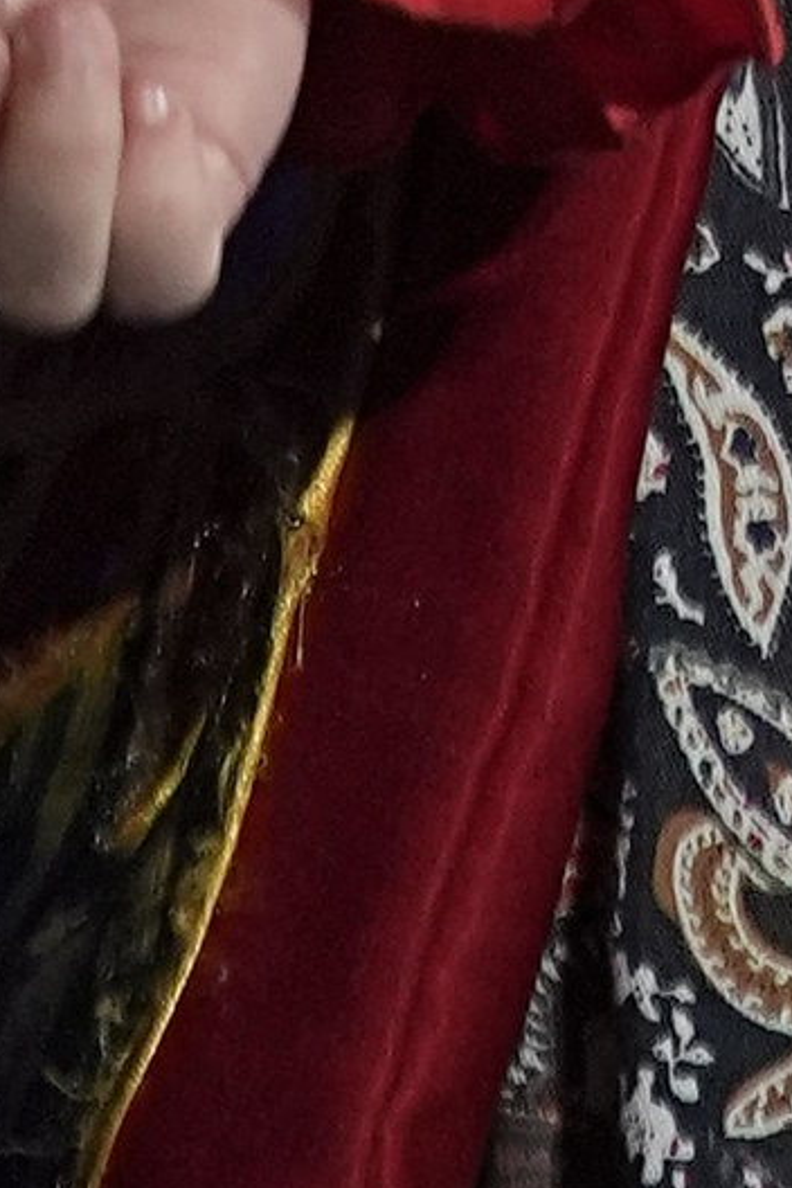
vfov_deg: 0.9
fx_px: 71967
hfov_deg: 0.6
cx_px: 1858
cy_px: -2383
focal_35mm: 2181
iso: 2000
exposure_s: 1/400
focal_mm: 200
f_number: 4
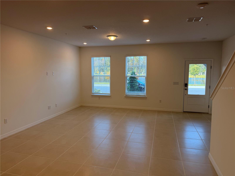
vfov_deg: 56.8
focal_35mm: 24
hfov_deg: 71.6
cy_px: 88
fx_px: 163
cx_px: 118
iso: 80
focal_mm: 6.76
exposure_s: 1/232
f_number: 1.78
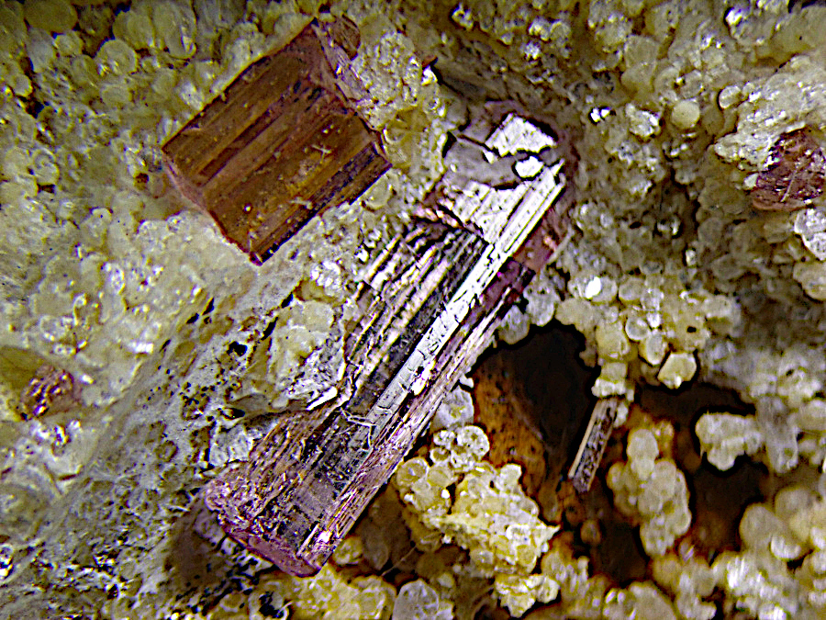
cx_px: 413
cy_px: 310
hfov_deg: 23.0
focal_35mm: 85
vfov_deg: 17.4
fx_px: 2028
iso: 100
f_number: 5.7
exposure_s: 1/125
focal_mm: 15.3
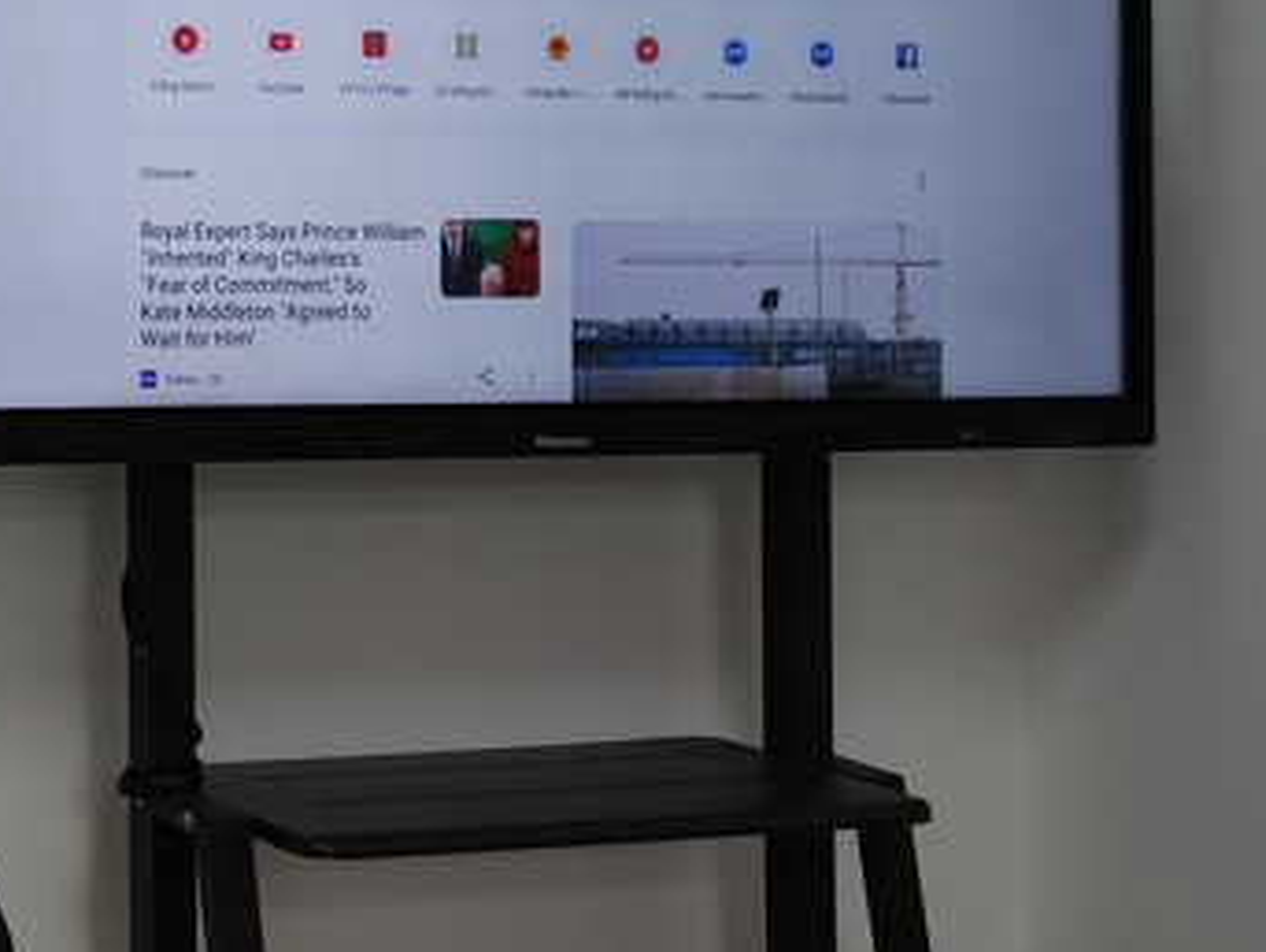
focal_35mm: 76
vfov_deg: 18.8
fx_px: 2781
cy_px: -44
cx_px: -570
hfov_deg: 21.8
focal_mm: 5.58
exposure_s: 1/100
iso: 50
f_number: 1.8
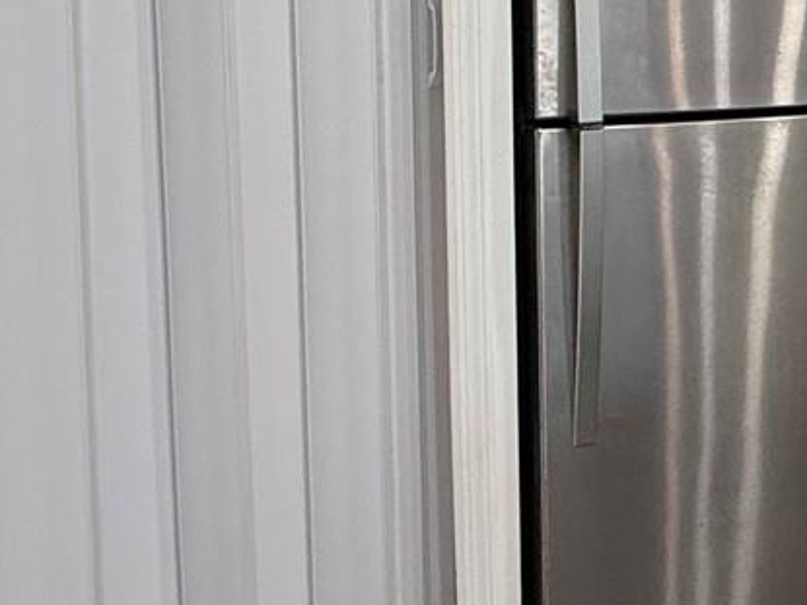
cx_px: 1245
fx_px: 1259
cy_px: 103
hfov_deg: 25.5
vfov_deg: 26.4
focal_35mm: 54
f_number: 2.2
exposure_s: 1/60
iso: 200
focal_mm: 2.22
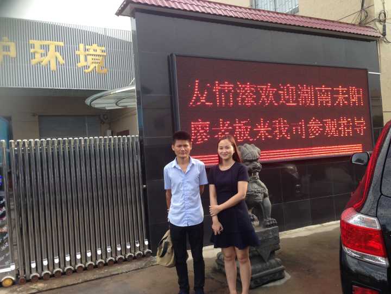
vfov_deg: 42.9
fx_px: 373
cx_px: 196
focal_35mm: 33
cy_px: 147
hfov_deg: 55.4
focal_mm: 4.12
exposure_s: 1/218
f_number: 2.4
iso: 50
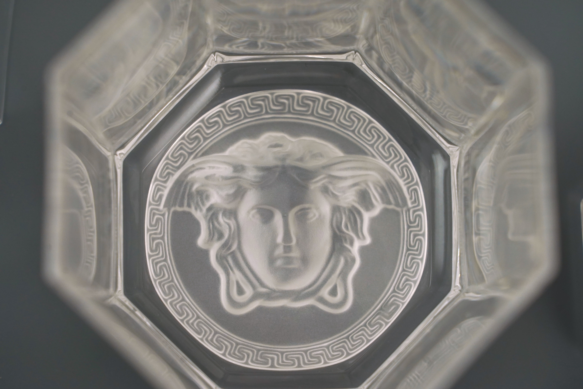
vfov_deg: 13.0
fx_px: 1700
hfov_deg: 19.5
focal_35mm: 105
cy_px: 194
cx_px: 292
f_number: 8
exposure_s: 1/125
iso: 1250
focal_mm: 105
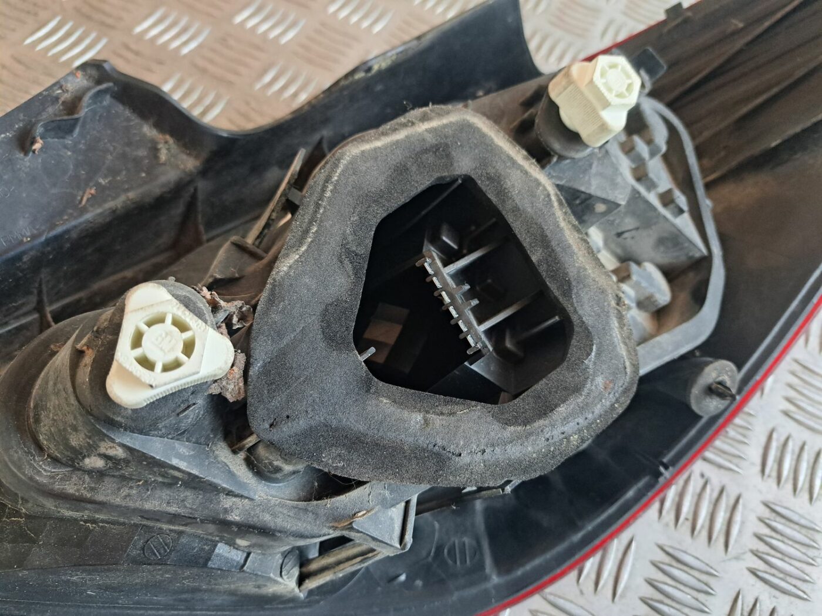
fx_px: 570
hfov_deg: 71.6
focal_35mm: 24
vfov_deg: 56.8
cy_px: 308
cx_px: 411
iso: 400
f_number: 1.8
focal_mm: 5.23
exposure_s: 1/60
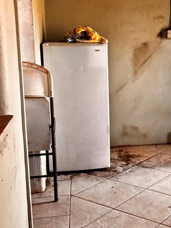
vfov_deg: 32.6
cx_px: 183
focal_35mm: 59
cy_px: 94
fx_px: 388
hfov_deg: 23.4
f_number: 1.6
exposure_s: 1/60
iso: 500
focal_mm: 5.96
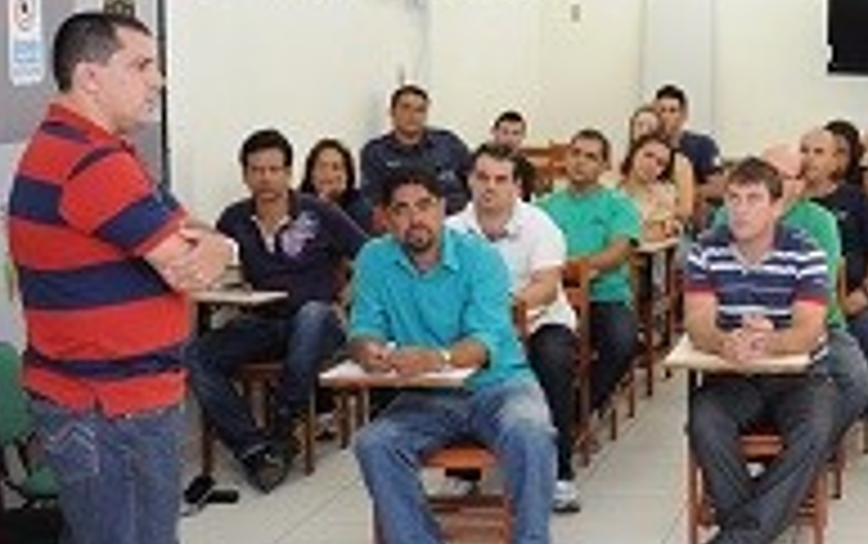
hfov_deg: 28.0
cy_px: 182
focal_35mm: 68
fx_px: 1610
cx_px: 904
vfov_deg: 19.1
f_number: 5.6
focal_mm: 18
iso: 400
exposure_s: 1/40
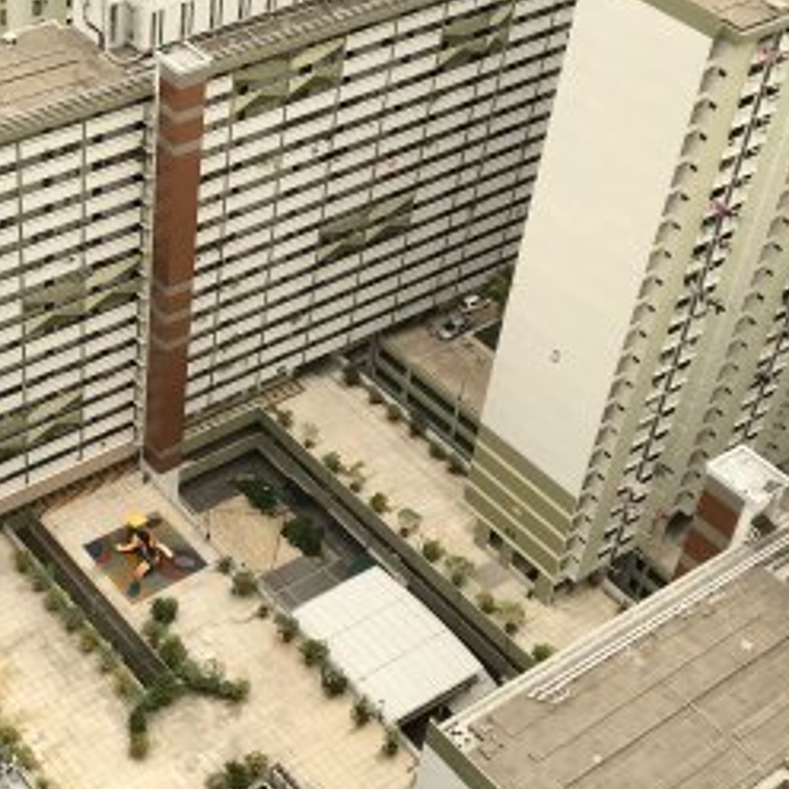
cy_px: 361
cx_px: 204
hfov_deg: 27.8
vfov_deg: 28.1
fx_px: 1573
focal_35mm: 61
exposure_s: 1/1350
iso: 20
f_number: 1.8
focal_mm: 3.99
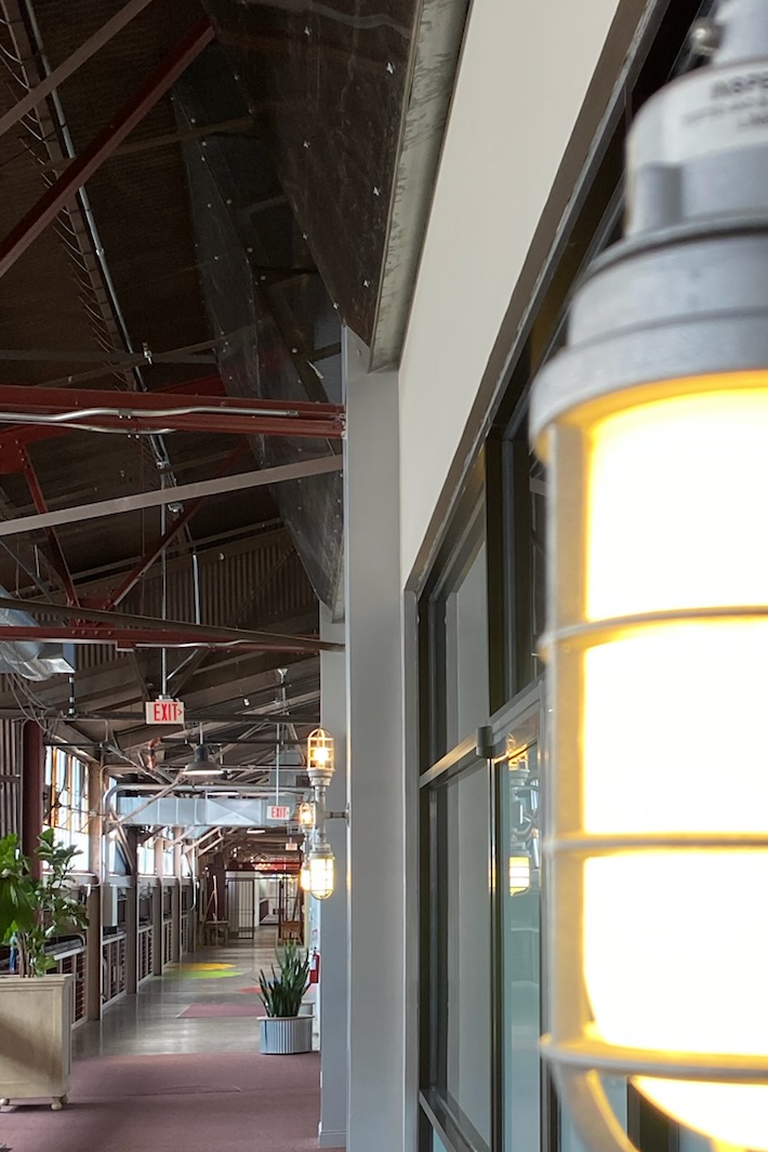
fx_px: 1664
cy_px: 861
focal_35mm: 52
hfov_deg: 25.3
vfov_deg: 37.3
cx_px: 680
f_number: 1.8
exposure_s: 1/120
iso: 125
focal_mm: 4.25
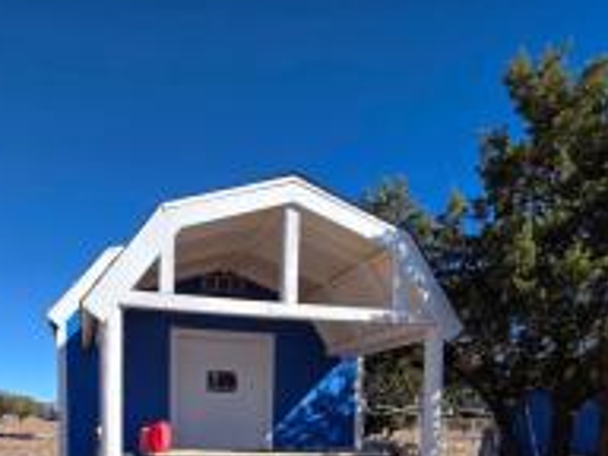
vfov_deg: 43.7
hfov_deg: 64.4
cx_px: 230
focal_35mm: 27
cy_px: 459
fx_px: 474
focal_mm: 2.2
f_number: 1.9
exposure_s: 1/2111
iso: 40
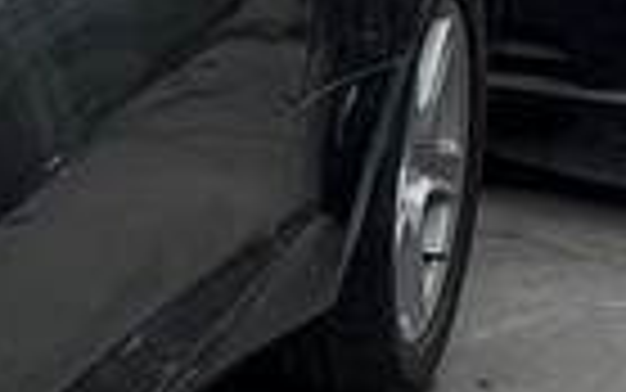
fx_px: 3192
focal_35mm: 187
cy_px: -816
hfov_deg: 8.4
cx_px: -1531
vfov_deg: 6.4
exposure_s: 1/6711
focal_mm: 6.76
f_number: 1.78
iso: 80
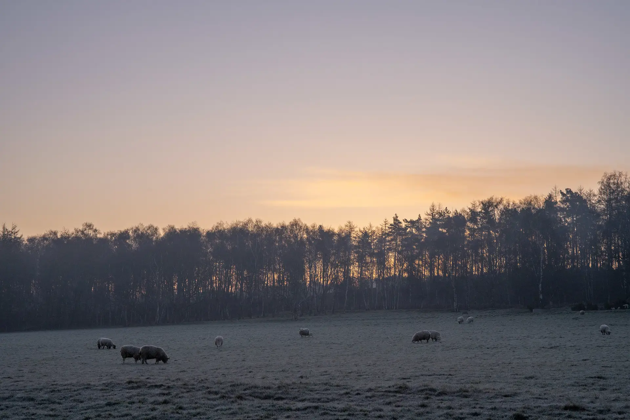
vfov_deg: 19.5
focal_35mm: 70
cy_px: 210
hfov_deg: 28.8
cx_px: 315
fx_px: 1225
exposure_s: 1/200
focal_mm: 70
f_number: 8
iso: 400
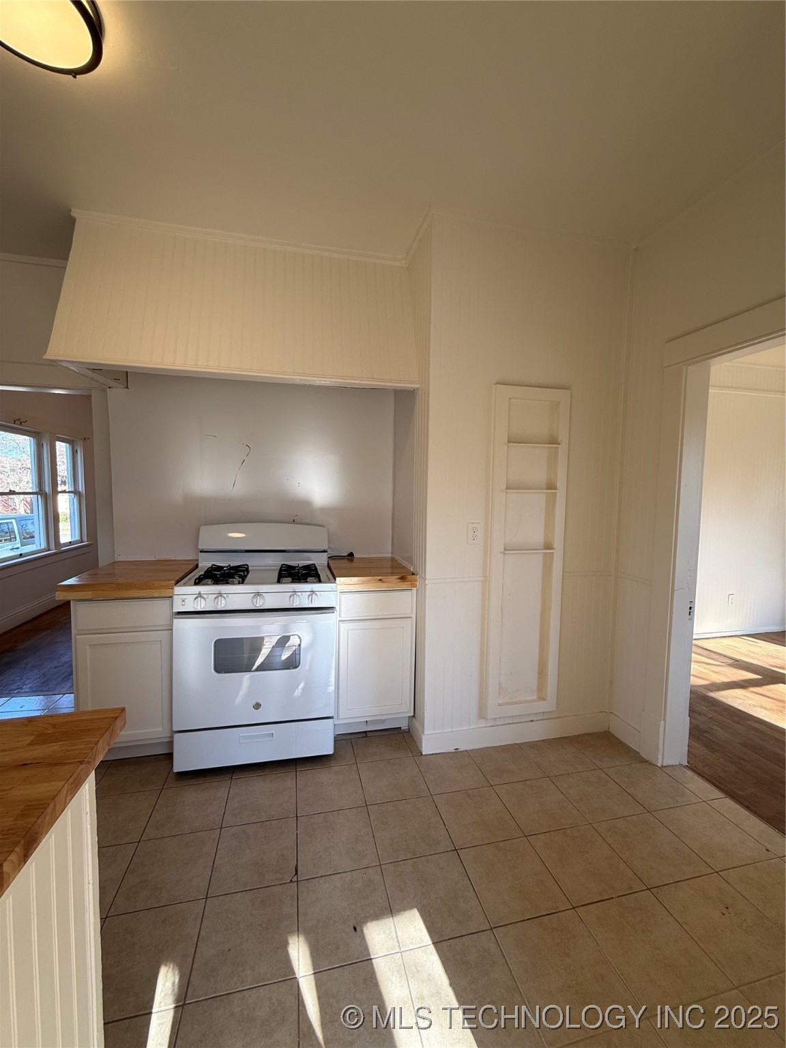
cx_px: 393
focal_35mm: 14
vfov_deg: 102.1
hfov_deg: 85.7
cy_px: 524
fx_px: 424
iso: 50
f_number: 2.2
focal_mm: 2.22
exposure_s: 1/120
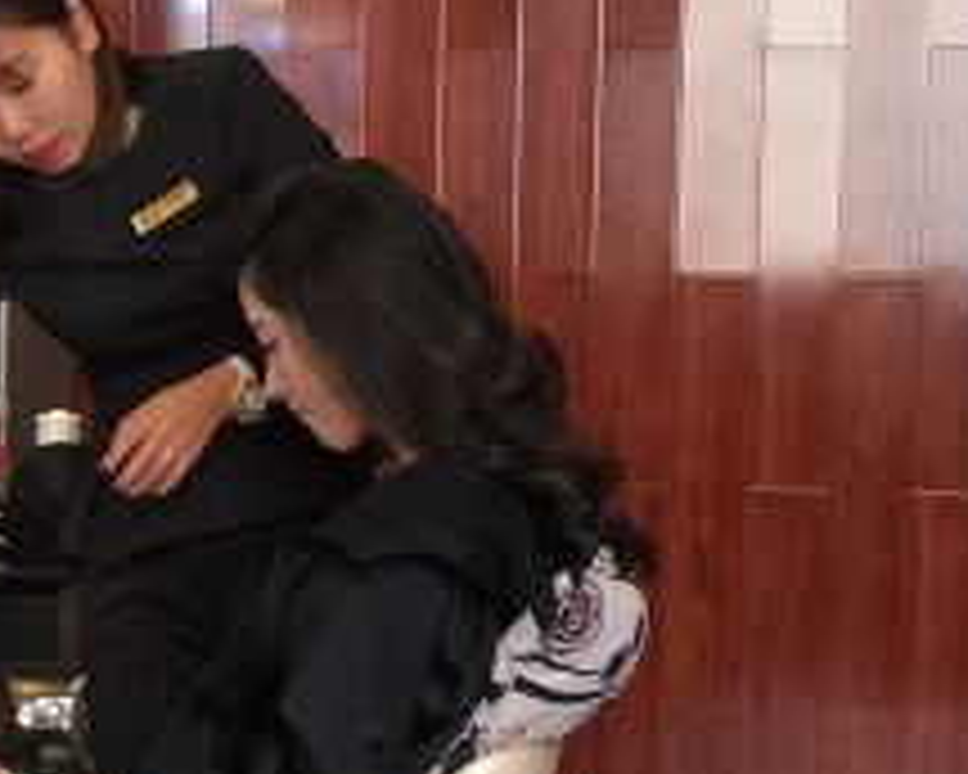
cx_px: 302
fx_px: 2636
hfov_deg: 20.7
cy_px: 583
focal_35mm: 92
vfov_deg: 16.6
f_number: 2.2
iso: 40
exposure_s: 1/33
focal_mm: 4.15
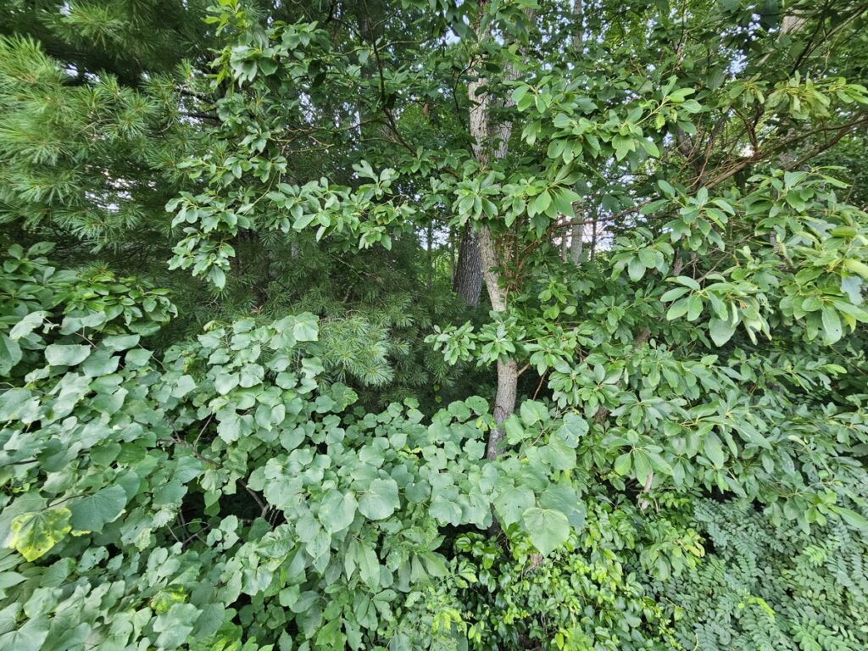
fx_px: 326
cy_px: 326
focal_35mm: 13
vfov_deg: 89.9
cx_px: 434
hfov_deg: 106.2
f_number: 2.2
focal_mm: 2.2
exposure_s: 1/60
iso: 80
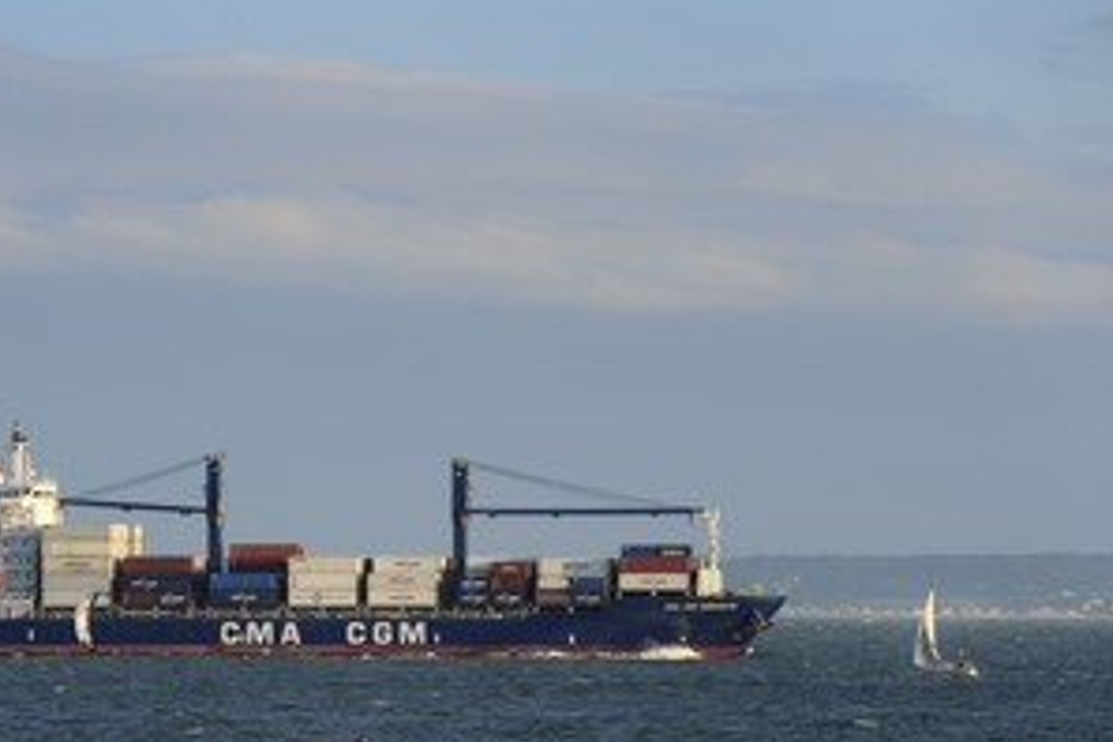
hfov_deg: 7.3
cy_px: 498
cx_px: 356
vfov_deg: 4.9
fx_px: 8749
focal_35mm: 283
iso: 200
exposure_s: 1/250
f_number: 5.6
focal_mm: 200
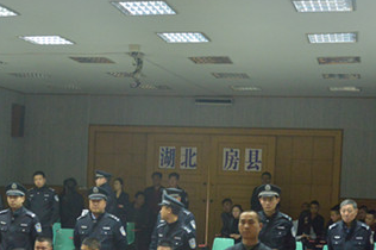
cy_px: 222
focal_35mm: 73
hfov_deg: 27.7
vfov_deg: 18.3
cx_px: 157
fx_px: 762
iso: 3200
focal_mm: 32
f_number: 4.5
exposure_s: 1/80
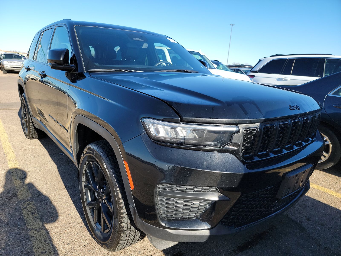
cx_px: 170
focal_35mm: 24
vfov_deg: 56.8
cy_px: 128
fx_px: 236
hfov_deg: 71.6
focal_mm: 6.7
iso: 50
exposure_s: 1/384
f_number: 1.8
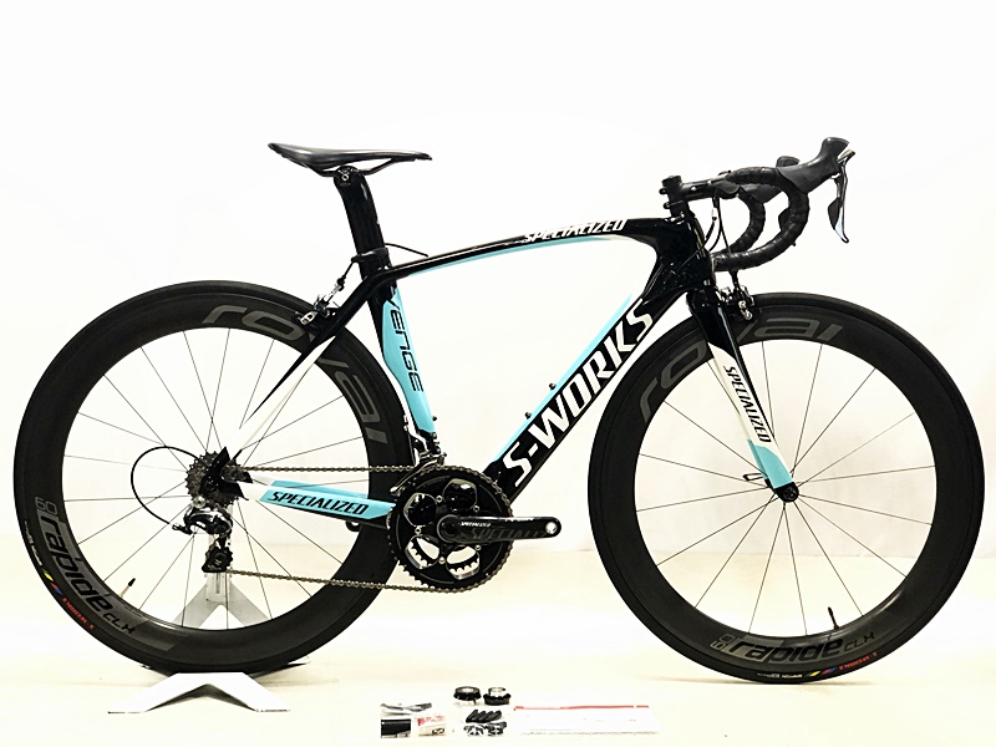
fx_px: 1496
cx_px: 498
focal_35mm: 52
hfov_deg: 36.8
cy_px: 374
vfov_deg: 28.0
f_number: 2.4
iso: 160
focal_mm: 6
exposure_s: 1/13
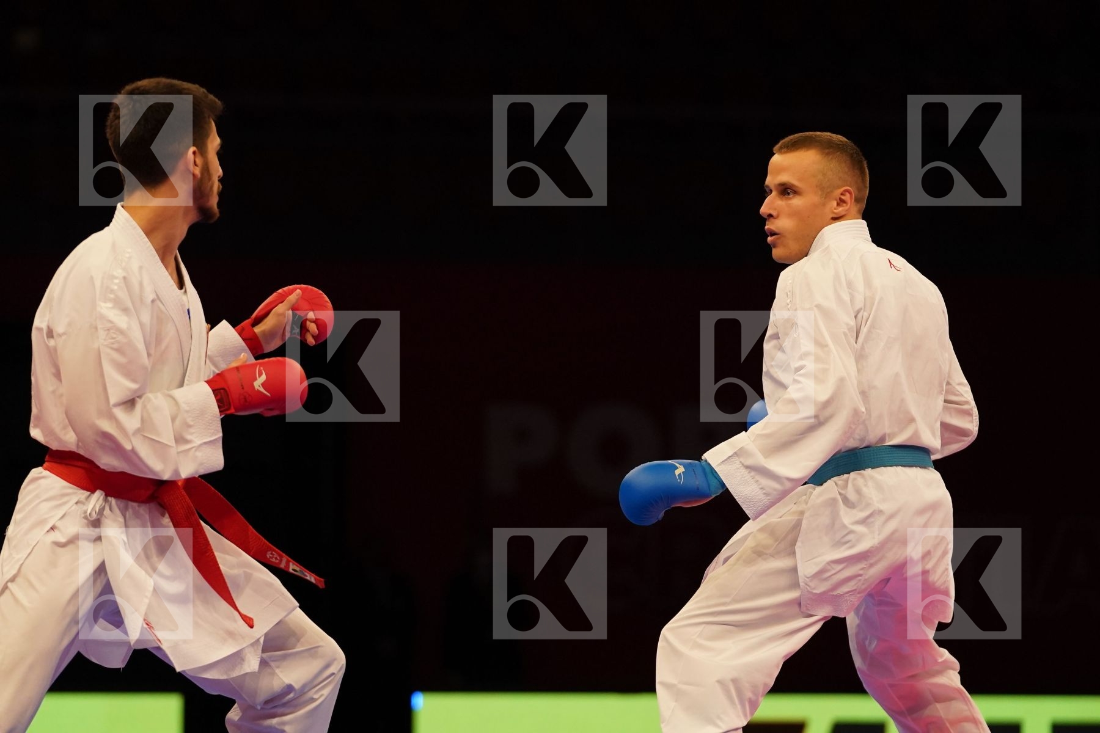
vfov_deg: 7.5
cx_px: 550
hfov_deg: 11.2
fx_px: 5622
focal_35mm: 184
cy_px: 366
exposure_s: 1/1000
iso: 2000
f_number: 2.8
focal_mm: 123
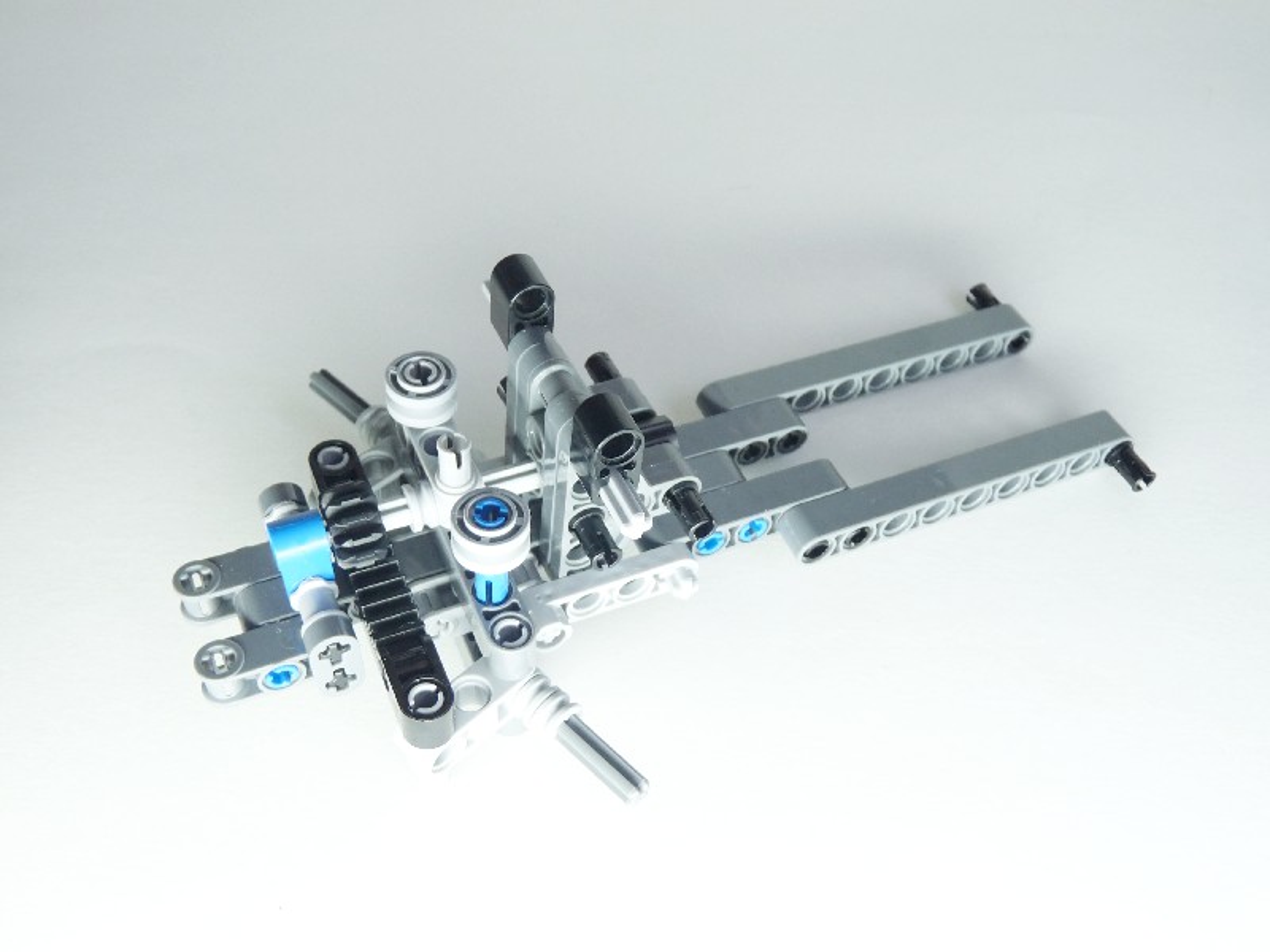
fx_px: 1284
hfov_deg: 52.6
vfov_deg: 40.7
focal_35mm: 35
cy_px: 476
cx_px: 635
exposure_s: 1/30
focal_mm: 6.2
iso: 125
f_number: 3
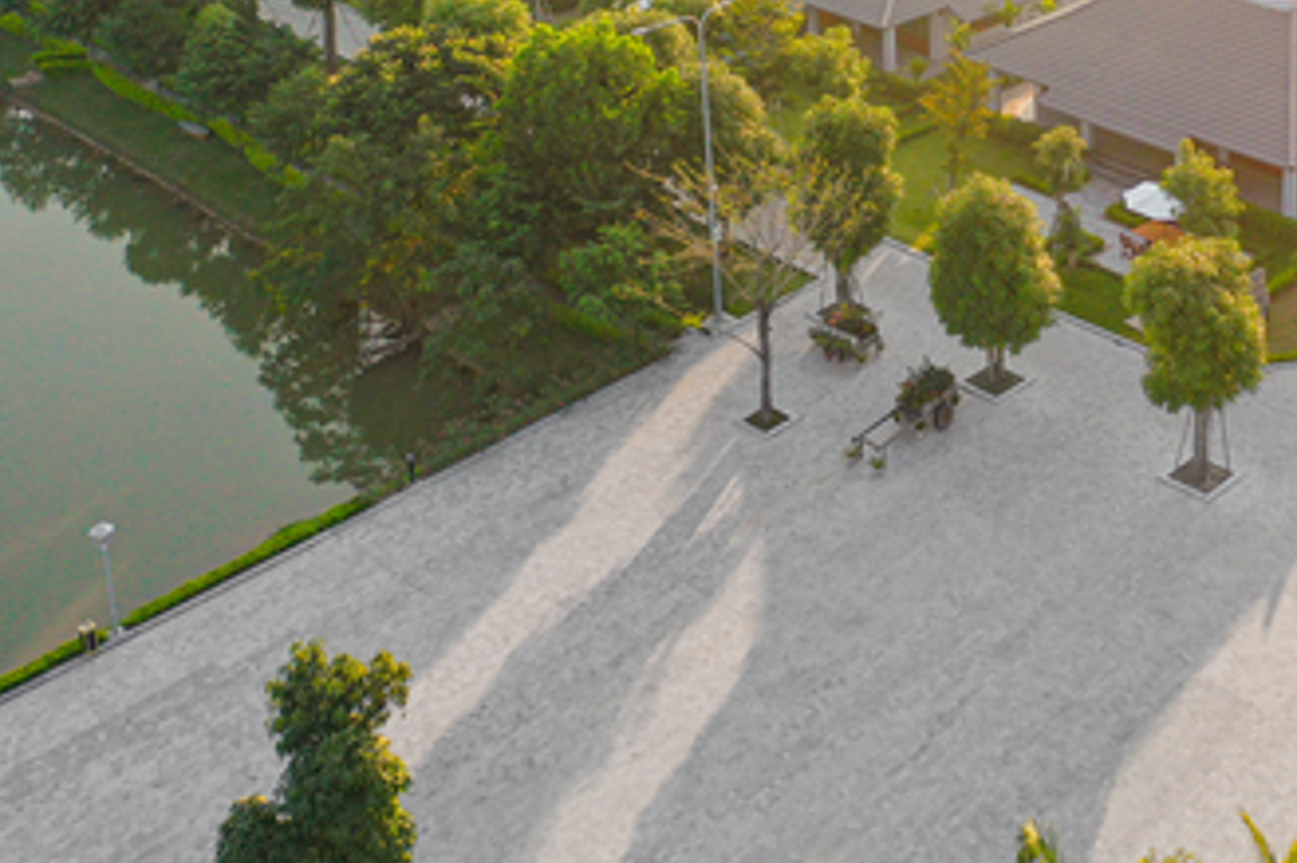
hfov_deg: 37.1
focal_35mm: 52
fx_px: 1872
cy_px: 191
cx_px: 997
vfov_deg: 25.6
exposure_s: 1/800
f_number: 2.8
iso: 200
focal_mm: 10.26
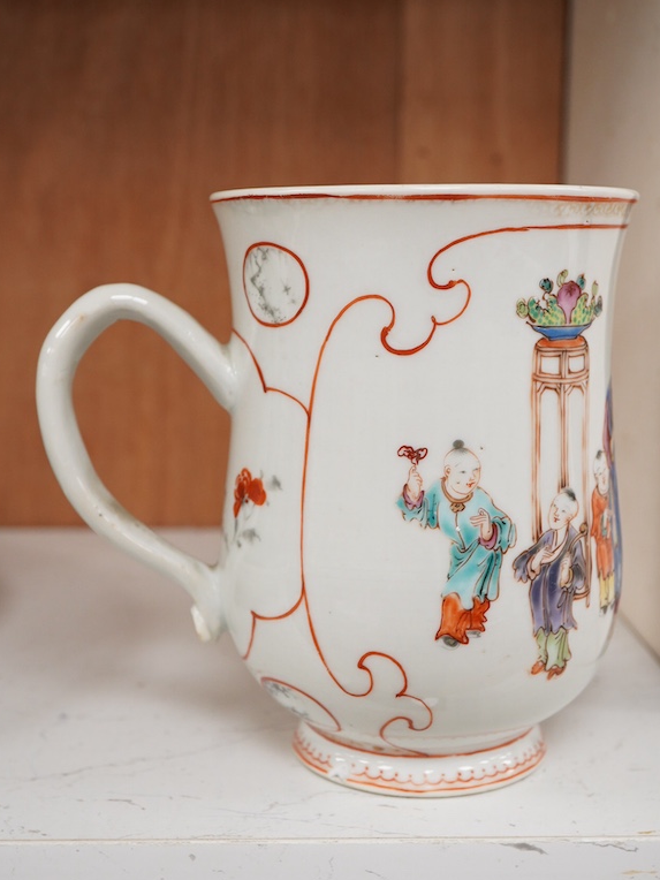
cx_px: 333
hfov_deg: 28.6
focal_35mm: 51
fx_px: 1297
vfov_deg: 37.4
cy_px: 491
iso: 1250
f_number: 8
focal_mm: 30
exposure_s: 1/125
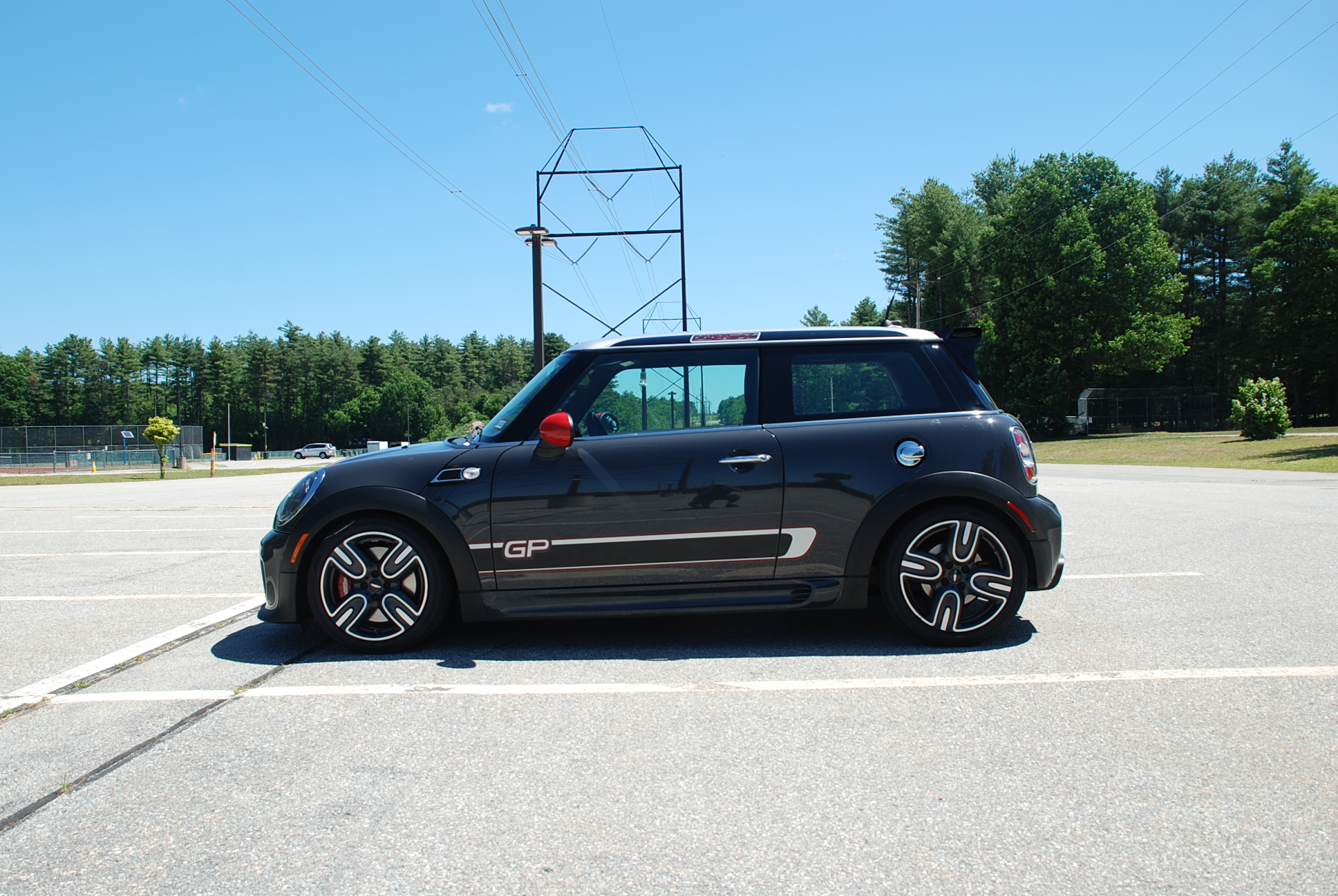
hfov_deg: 57.2
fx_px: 1228
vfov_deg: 40.1
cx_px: 669
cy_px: 448
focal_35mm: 33
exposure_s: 1/200
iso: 100
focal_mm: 22
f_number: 7.1
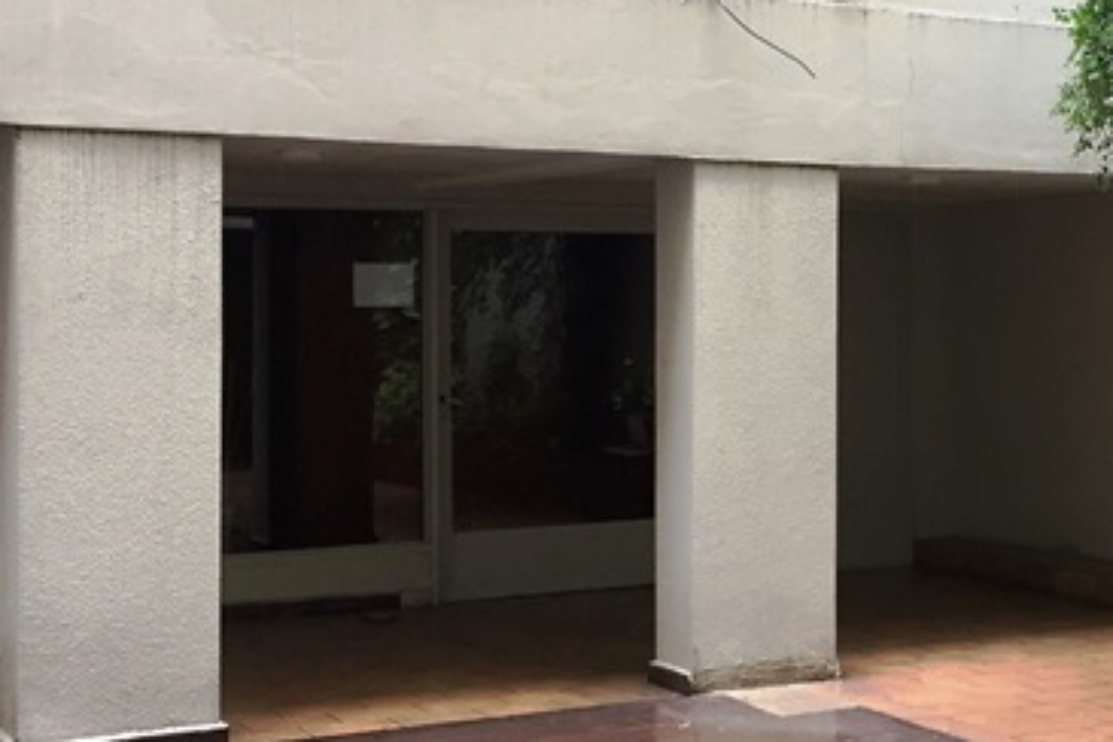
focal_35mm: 66
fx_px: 2040
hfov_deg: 29.6
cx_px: 934
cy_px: 335
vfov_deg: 20.6
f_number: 2.2
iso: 50
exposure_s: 1/33
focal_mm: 4.15
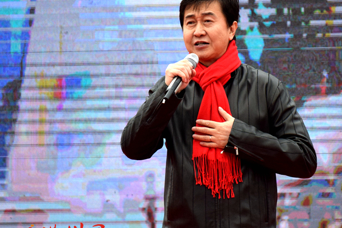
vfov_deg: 5.0
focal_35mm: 275
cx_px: 222
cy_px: 105
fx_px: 2612
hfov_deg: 7.5
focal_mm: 140
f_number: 5.6
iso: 720
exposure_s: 1/1000
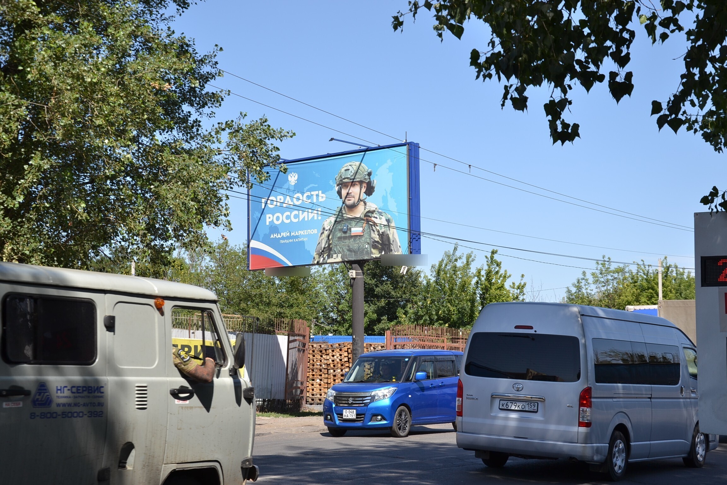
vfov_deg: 22.6
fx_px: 1212
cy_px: 242
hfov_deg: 33.4
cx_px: 364
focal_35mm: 60
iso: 100
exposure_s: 1/250
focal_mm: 40
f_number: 5.6
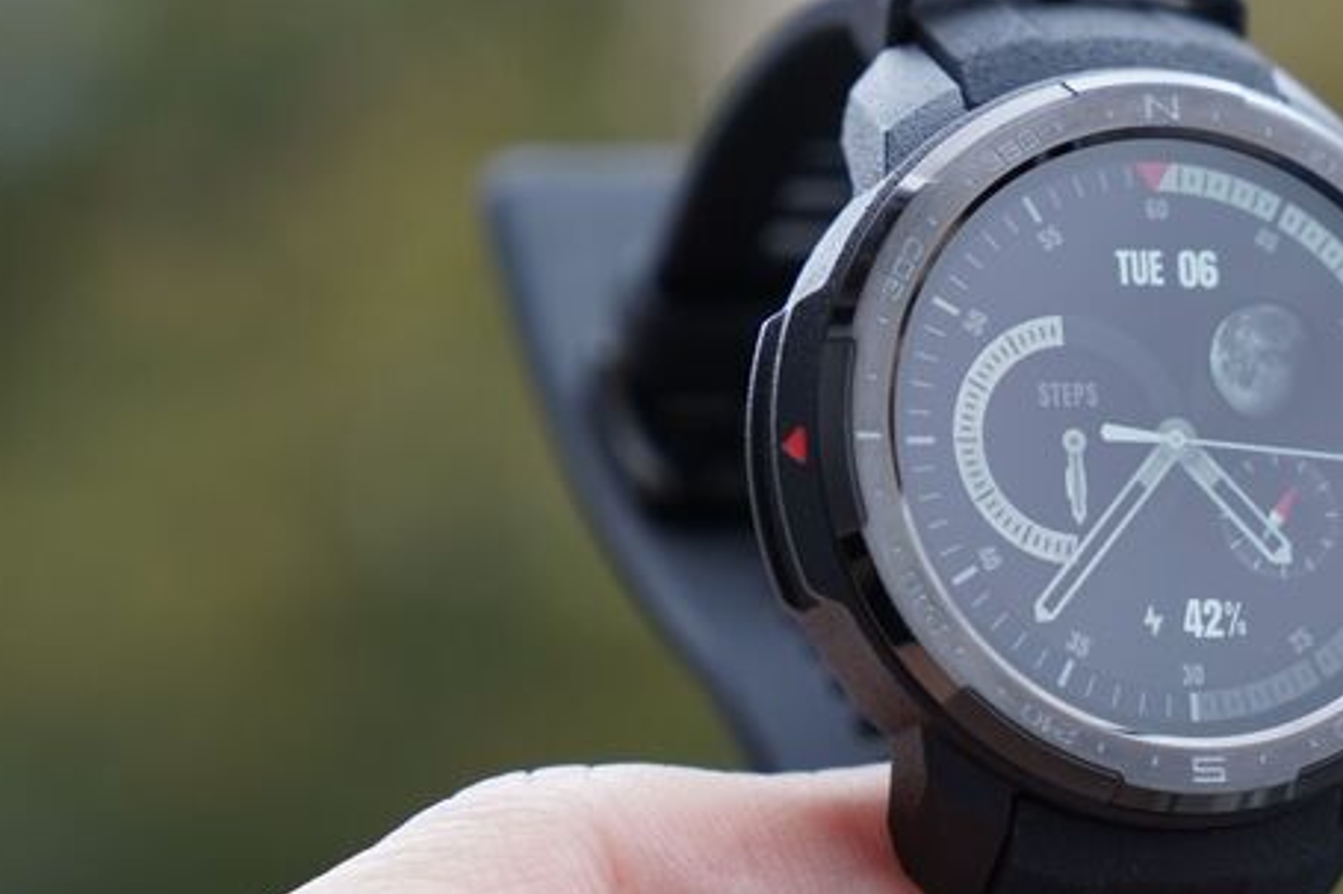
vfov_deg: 11.2
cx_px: 1012
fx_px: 4549
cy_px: 422
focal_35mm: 122
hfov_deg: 16.7
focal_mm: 67
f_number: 4
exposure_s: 1/100
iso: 250
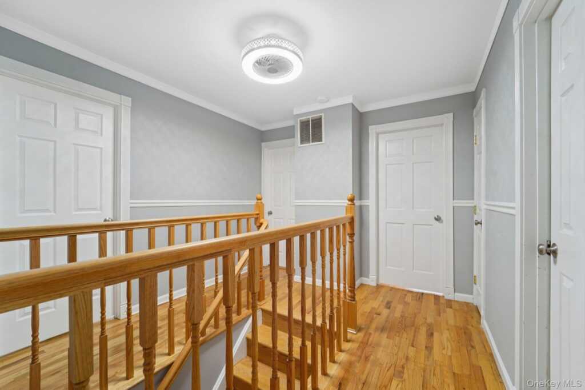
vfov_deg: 81.2
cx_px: 292
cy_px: 195
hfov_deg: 104.2
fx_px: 228
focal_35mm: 14
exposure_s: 1/6
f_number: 8
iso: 400
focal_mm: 14
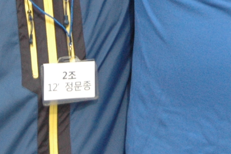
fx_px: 1096
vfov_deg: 7.7
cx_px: 138
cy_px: -128
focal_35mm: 171
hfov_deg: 12.0
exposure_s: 1/5000
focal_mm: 26
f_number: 3.2
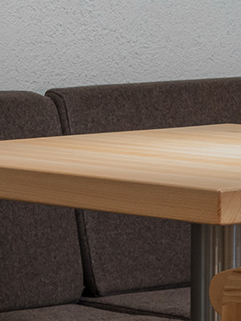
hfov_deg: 5.1
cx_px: 304
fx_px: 2718
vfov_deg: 6.7
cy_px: -12
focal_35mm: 293
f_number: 10
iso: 320
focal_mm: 50
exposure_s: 1/8
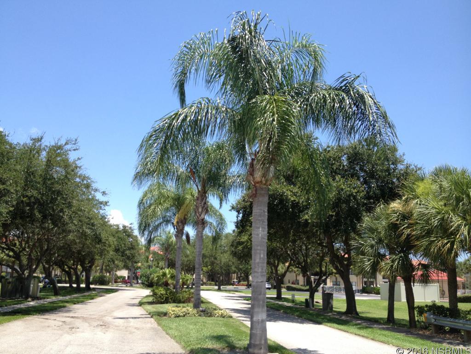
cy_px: 177
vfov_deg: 40.7
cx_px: 236
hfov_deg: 52.6
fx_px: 476
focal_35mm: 35
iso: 50
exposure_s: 1/890
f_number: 2.4
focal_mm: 4.28
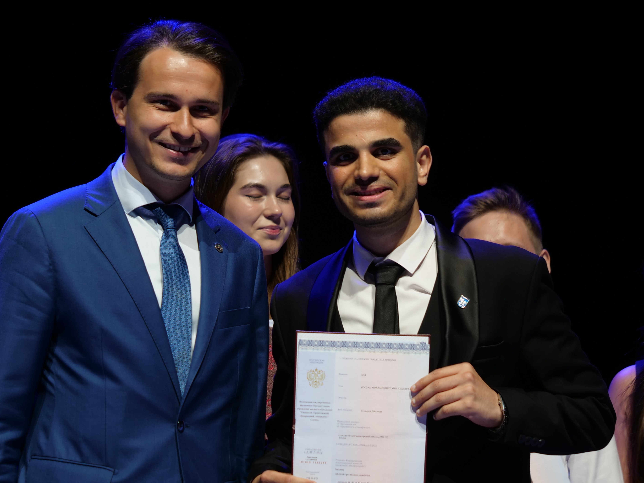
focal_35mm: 166
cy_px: 293
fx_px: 3089
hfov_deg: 11.9
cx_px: 256
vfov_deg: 8.9
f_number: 2.8
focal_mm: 60
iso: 200
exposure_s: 1/200
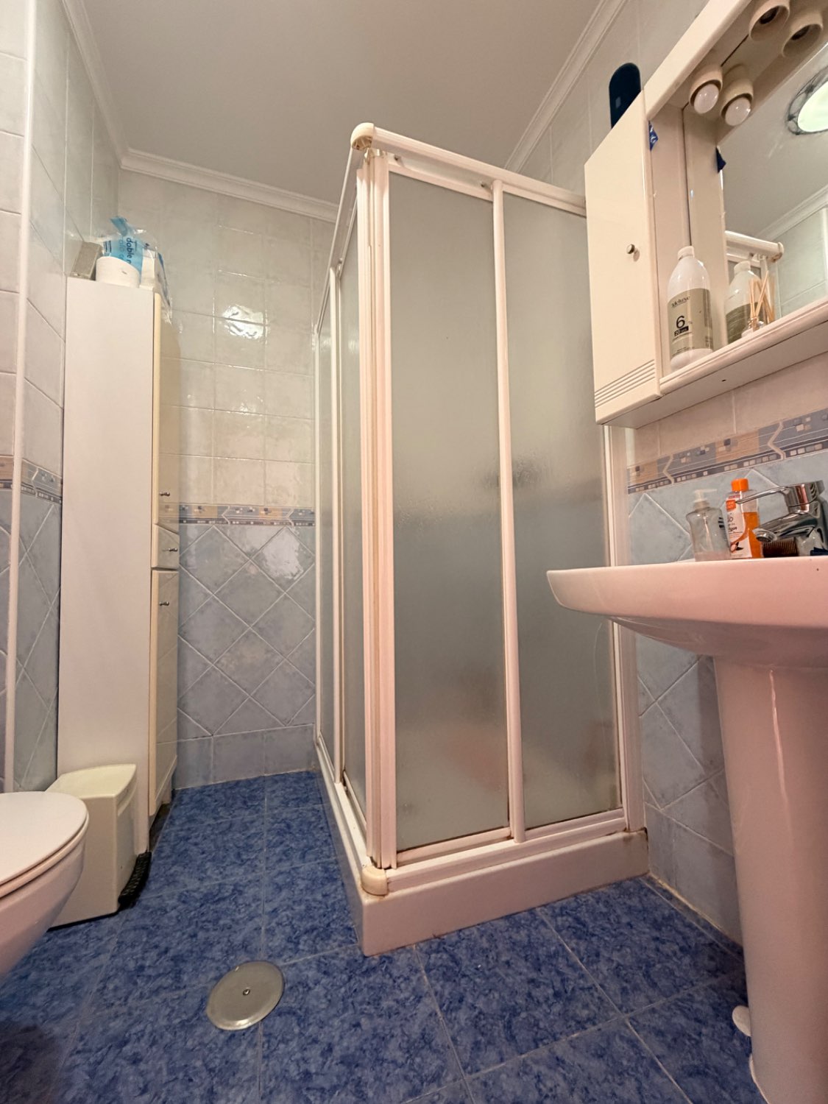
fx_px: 446
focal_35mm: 14
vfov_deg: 102.1
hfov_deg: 85.7
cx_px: 414
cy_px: 552
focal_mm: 2.22
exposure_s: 1/50
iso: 400
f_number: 2.2
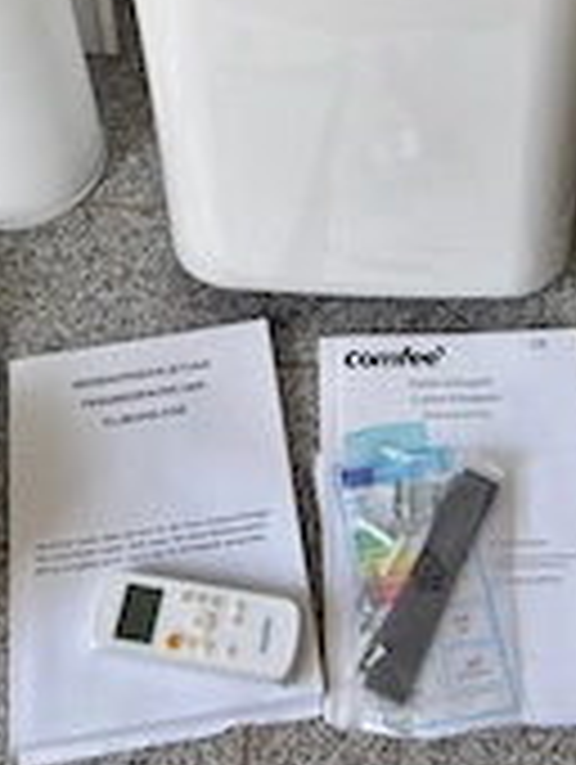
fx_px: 1350
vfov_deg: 29.5
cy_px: 0
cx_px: 279
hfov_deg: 24.1
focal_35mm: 61
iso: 50
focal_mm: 5.96
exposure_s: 1/275
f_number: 1.6
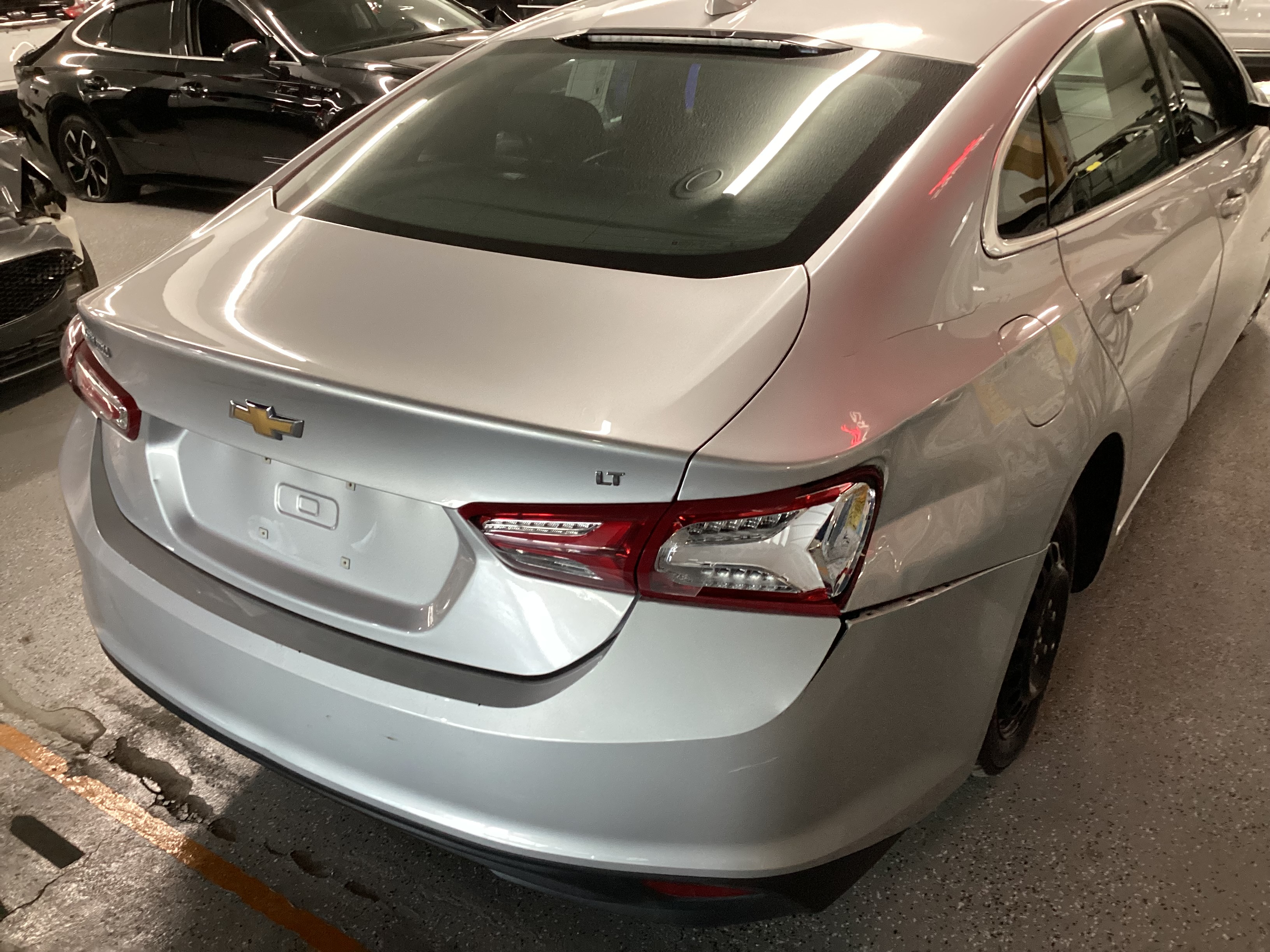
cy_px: 476
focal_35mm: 31
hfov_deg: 58.4
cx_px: 635
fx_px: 1137
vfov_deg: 45.4
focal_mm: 3.3
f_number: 2.4
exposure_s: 1/60
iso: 250
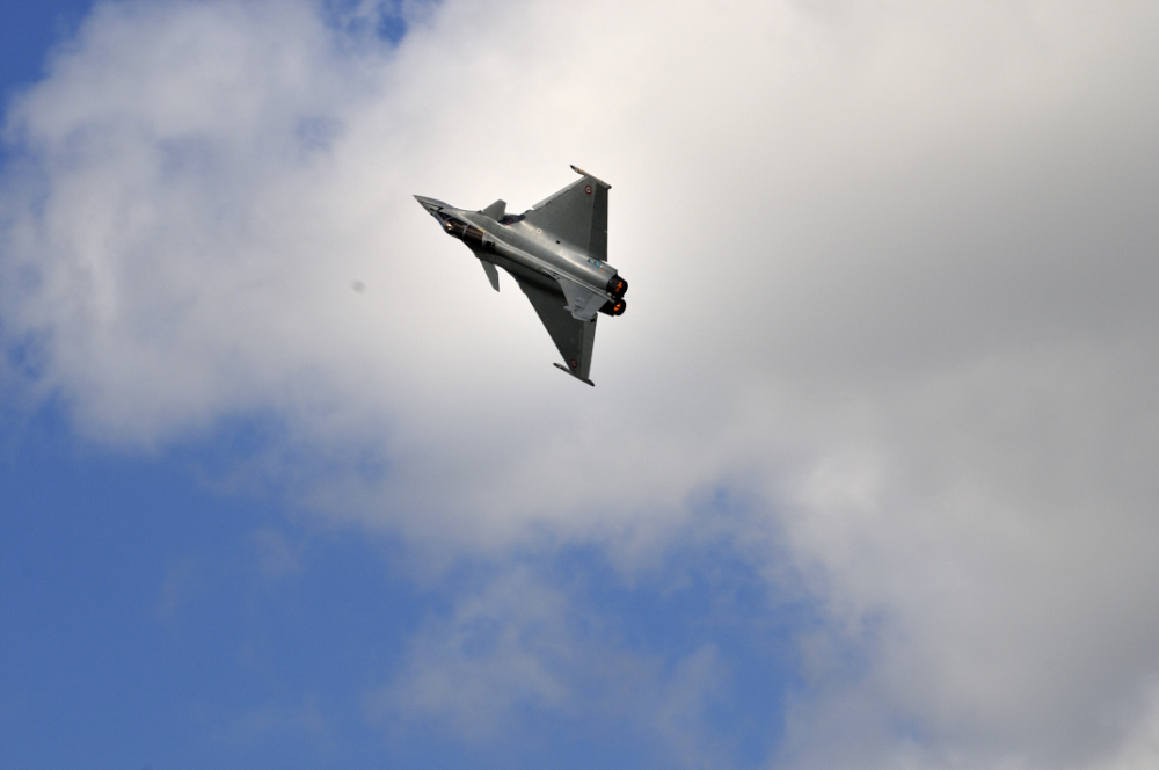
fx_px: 9646
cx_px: 580
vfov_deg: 4.6
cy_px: 385
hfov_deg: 6.9
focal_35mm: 300
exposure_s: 1/640
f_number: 13
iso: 200
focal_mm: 200
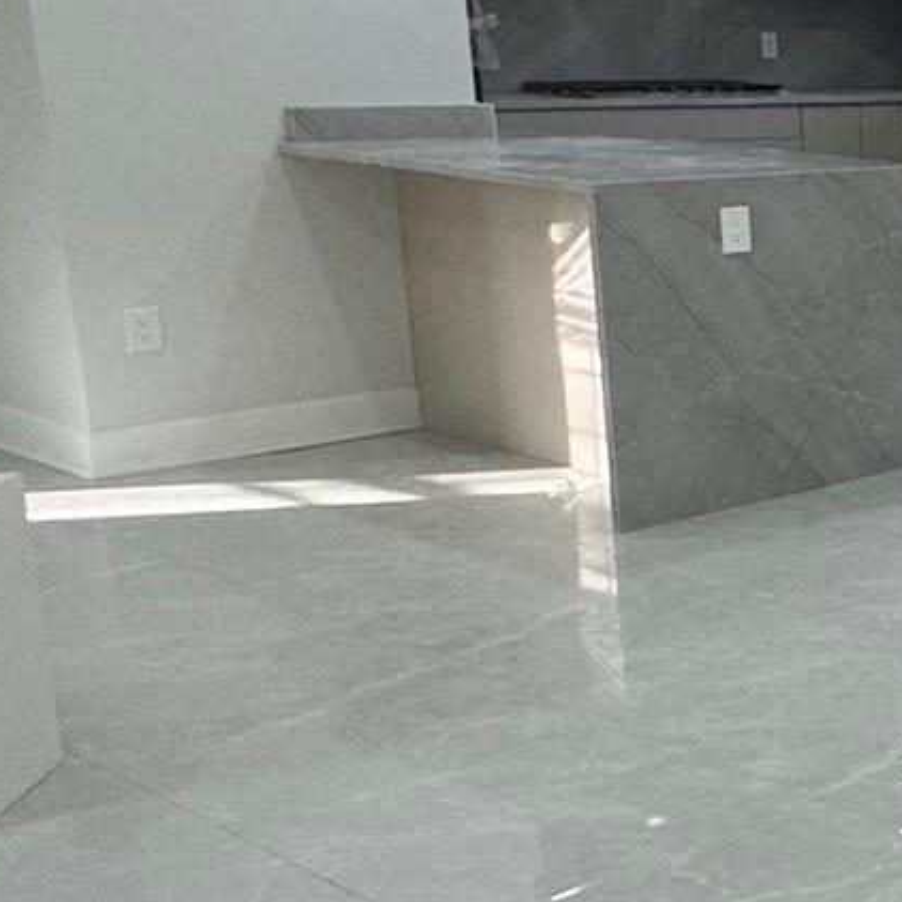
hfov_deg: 19.8
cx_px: 1680
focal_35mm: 60
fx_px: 1769
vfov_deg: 28.6
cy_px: 374
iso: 100
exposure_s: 1/120
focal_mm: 2.22
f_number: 2.2
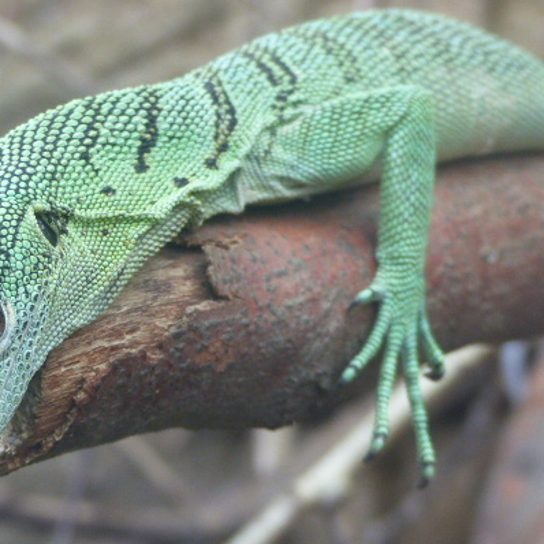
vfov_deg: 12.0
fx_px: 2578
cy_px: 317
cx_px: 138
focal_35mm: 145
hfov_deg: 12.0
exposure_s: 1/60
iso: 250
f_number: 2.8
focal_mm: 18.3
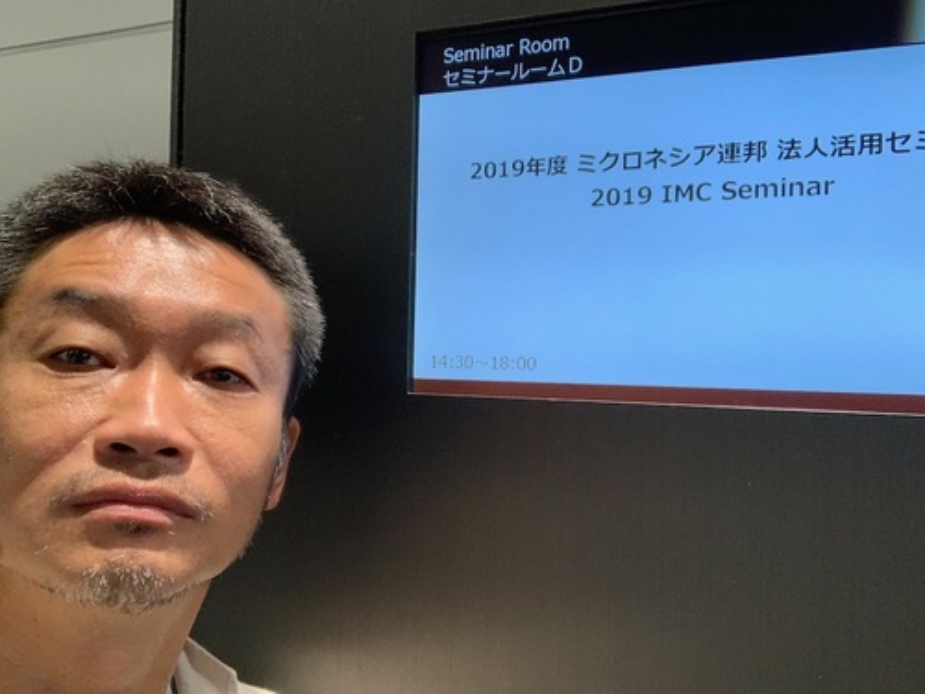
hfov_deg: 56.8
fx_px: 855
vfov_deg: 44.2
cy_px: 347
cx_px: 462
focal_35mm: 32
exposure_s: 1/60
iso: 125
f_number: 2.2
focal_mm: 2.87
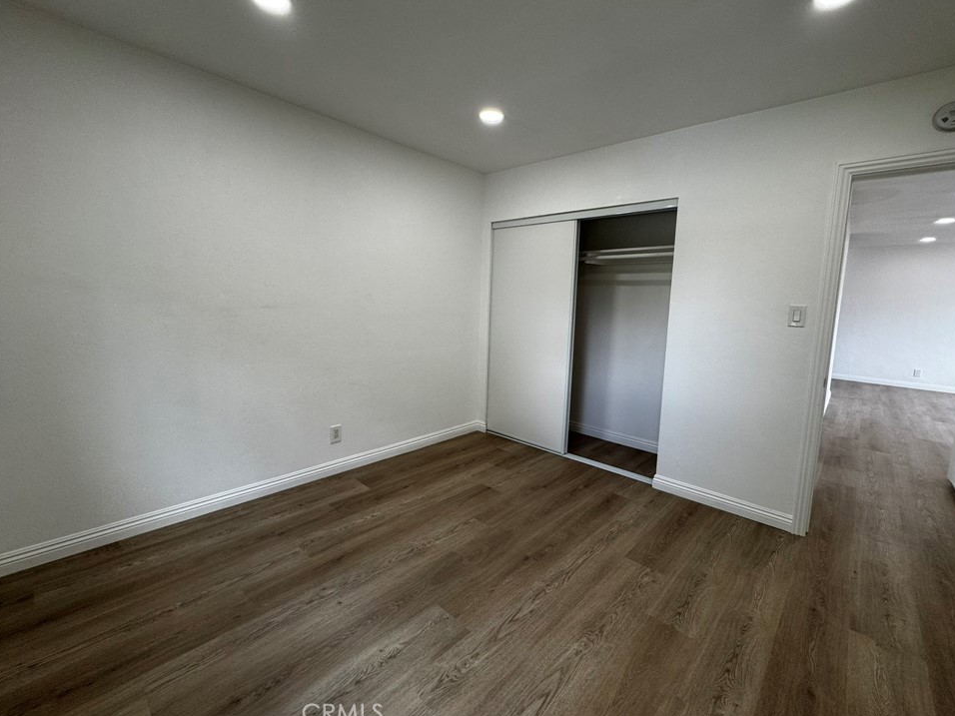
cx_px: 504
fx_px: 414
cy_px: 344
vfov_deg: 81.7
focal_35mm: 15
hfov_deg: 98.1
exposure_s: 1/120
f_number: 2.2
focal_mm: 2.22
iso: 125
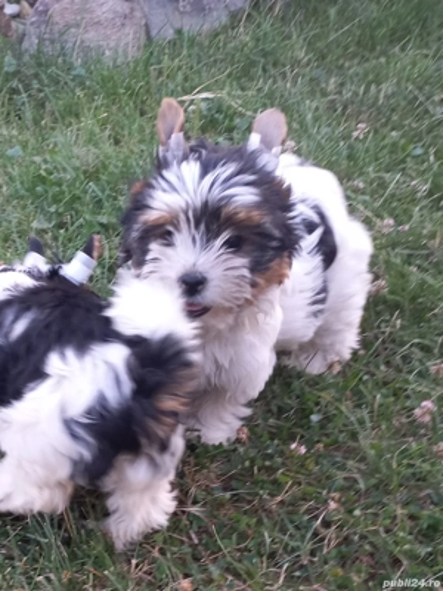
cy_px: 296
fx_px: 427
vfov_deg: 69.4
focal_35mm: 25
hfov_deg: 54.9
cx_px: 222
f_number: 1.8
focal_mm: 4.65
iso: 200
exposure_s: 1/49
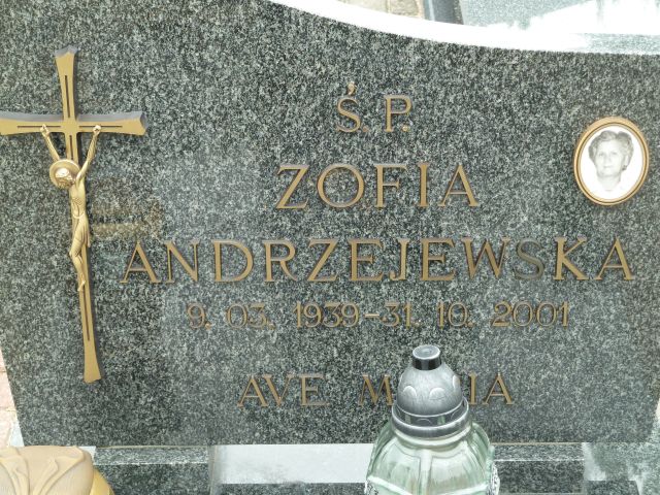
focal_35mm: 90
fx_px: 1716
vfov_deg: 16.4
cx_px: 330
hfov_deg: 21.8
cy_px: 248
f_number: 4.3
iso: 80
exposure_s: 1/40
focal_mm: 14.7
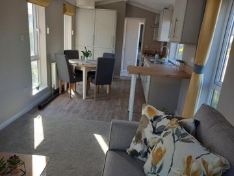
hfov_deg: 65.3
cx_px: 117
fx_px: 183
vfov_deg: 51.4
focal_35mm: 27
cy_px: 88
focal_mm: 4
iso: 40
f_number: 1.8
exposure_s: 1/50
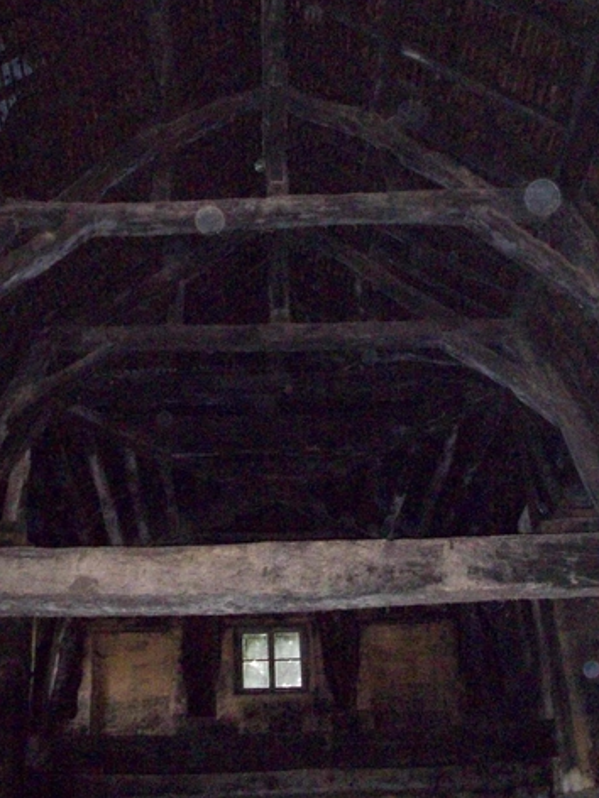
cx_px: 281
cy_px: 360
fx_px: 1084
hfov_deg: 30.9
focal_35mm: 47
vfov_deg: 40.4
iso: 800
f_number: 2.8
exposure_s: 1/45
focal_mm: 6.2
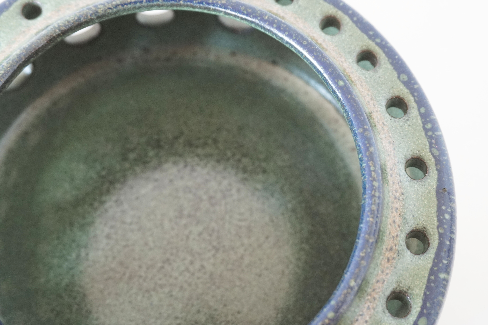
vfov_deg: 26.4
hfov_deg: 38.9
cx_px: 240
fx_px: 691
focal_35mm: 51
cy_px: 124
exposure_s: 1/60
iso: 1000
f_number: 4.5
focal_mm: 26
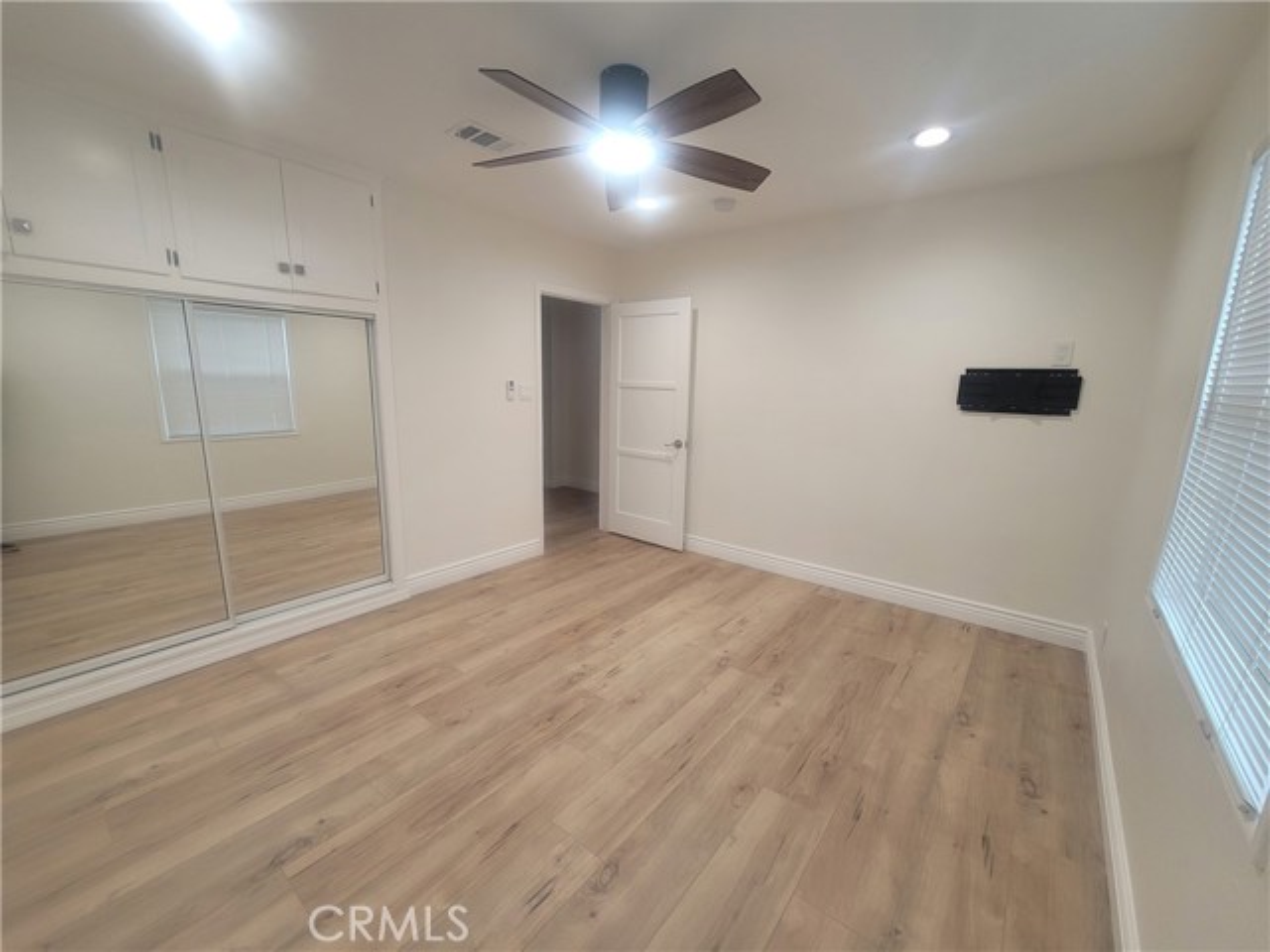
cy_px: 476
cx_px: 635
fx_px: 477
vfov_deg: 89.9
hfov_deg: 106.2
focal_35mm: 13
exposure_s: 1/60
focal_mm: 2.2
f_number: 2.2
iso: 125
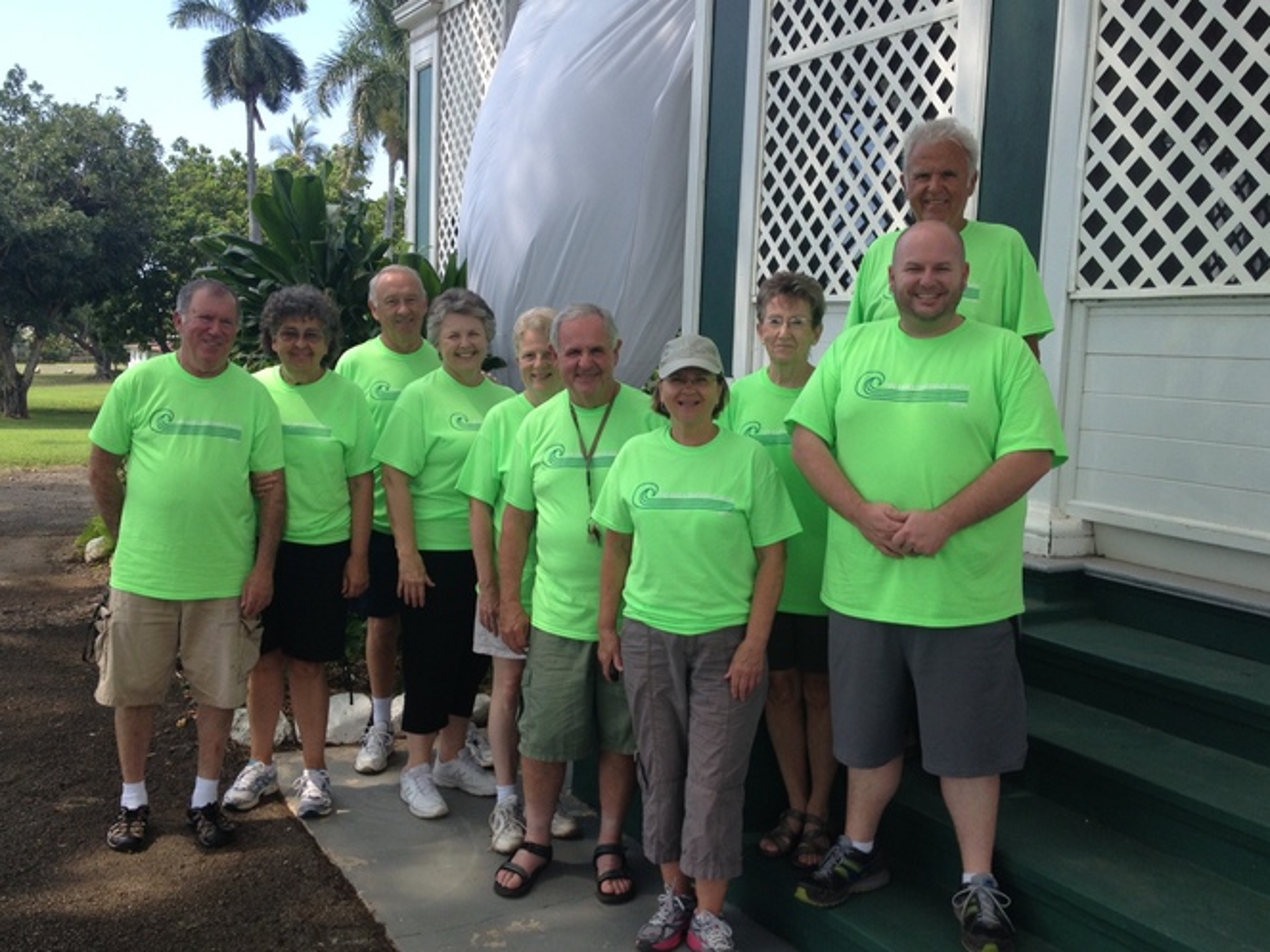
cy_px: 488
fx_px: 1394
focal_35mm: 38
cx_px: 651
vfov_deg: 37.7
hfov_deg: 49.0
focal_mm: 4.28
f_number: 2.4
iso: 50
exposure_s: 1/746
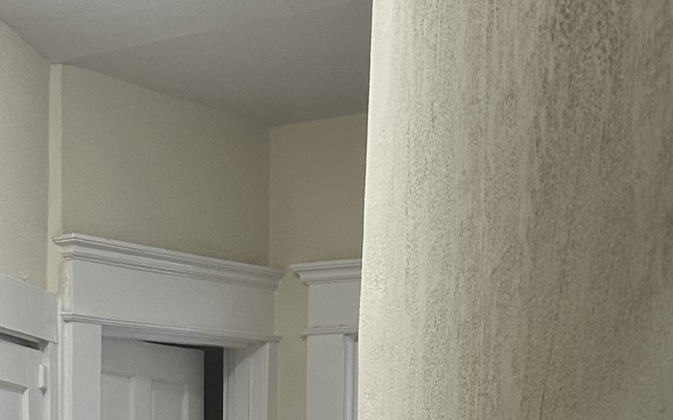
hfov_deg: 21.9
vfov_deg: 13.0
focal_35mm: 94
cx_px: 185
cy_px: 675
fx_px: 1724
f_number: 1.5
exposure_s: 1/60
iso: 125
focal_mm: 5.7
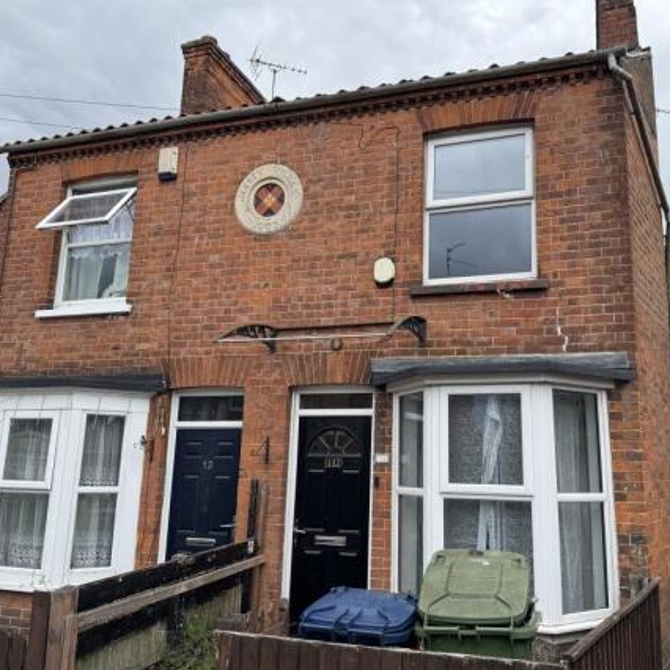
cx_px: 389
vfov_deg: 55.6
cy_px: 342
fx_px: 635
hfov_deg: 55.4
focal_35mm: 29
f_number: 1.78
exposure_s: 1/1488
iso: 80
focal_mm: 6.76
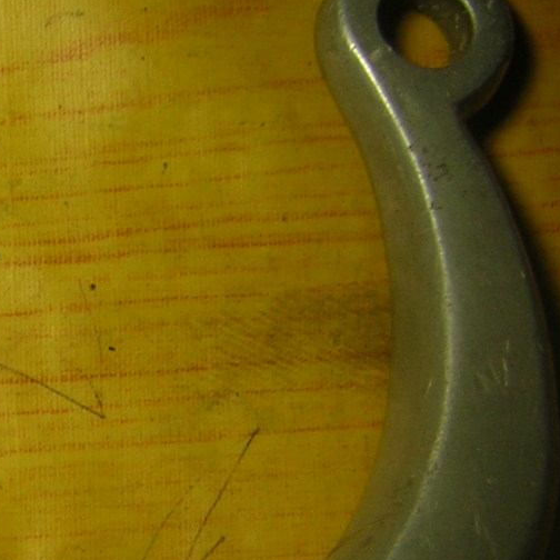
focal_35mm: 101
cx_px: -69
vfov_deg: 16.9
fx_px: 1849
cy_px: 521
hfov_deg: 16.7
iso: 50
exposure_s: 1/52.2
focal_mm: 4.7
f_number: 2.6
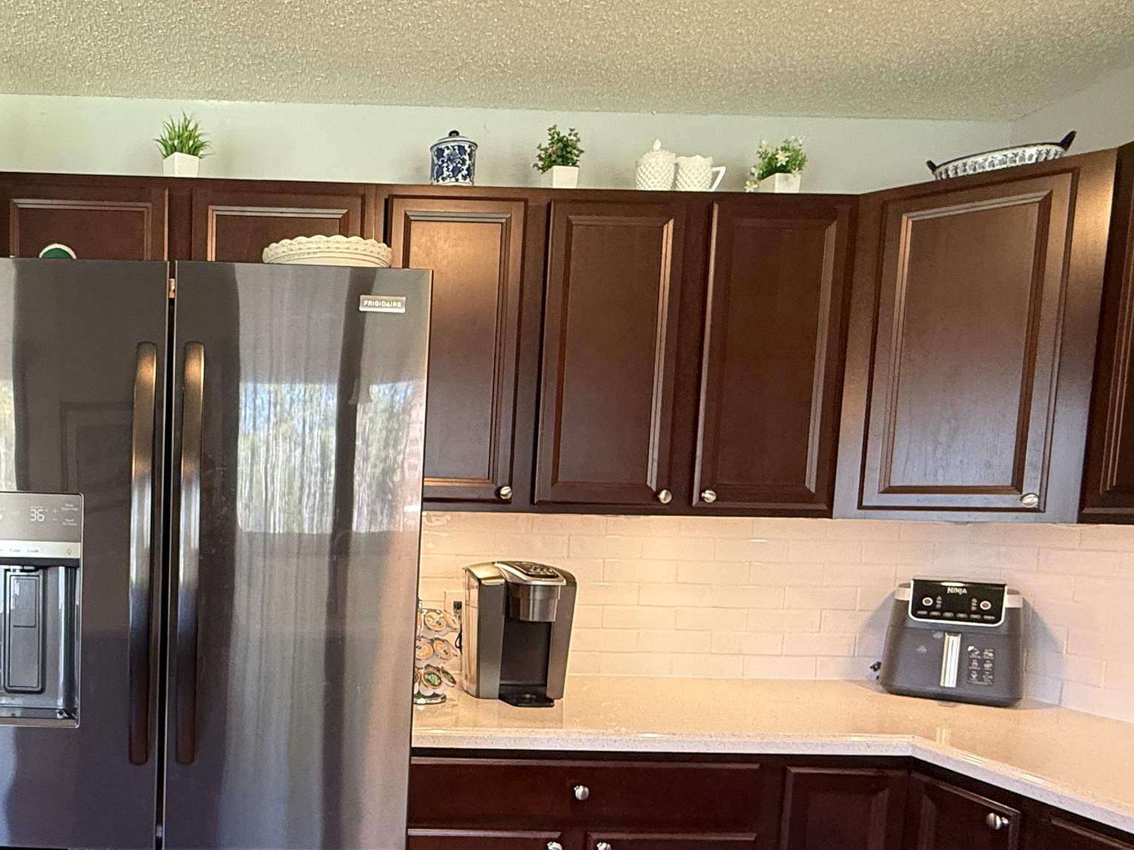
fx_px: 917
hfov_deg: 58.0
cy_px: 587
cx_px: 207
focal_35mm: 28
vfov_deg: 48.6
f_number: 2.2
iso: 320
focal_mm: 2.22
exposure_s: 1/60
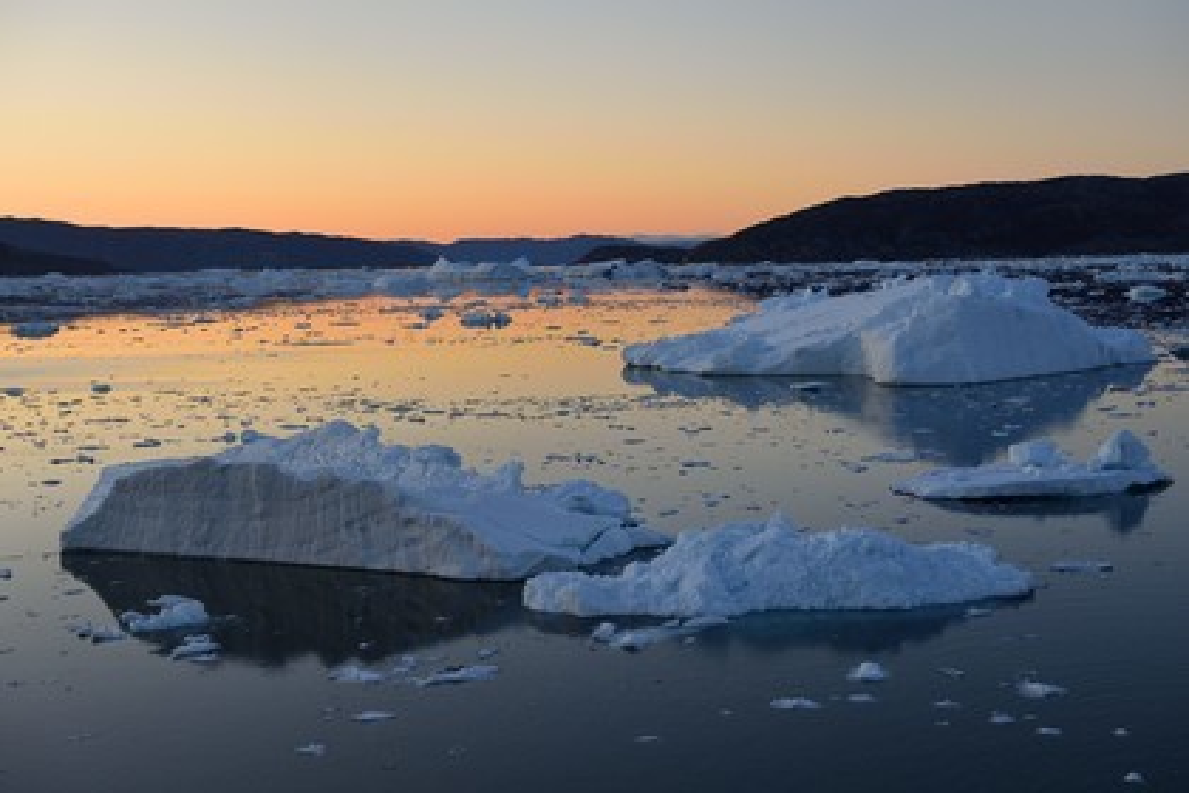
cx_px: 594
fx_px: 1717
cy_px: 396
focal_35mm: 52
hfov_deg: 38.2
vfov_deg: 26.0
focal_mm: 52
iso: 400
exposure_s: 1/100
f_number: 9
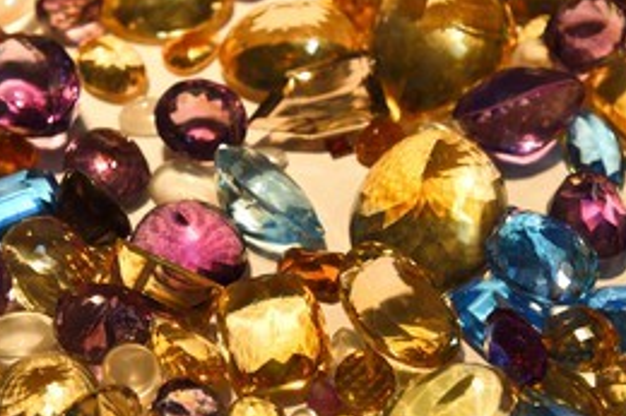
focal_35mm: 113
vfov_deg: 12.1
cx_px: 335
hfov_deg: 18.1
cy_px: 216
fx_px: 1964
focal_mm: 70
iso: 800
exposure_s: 1/60
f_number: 13
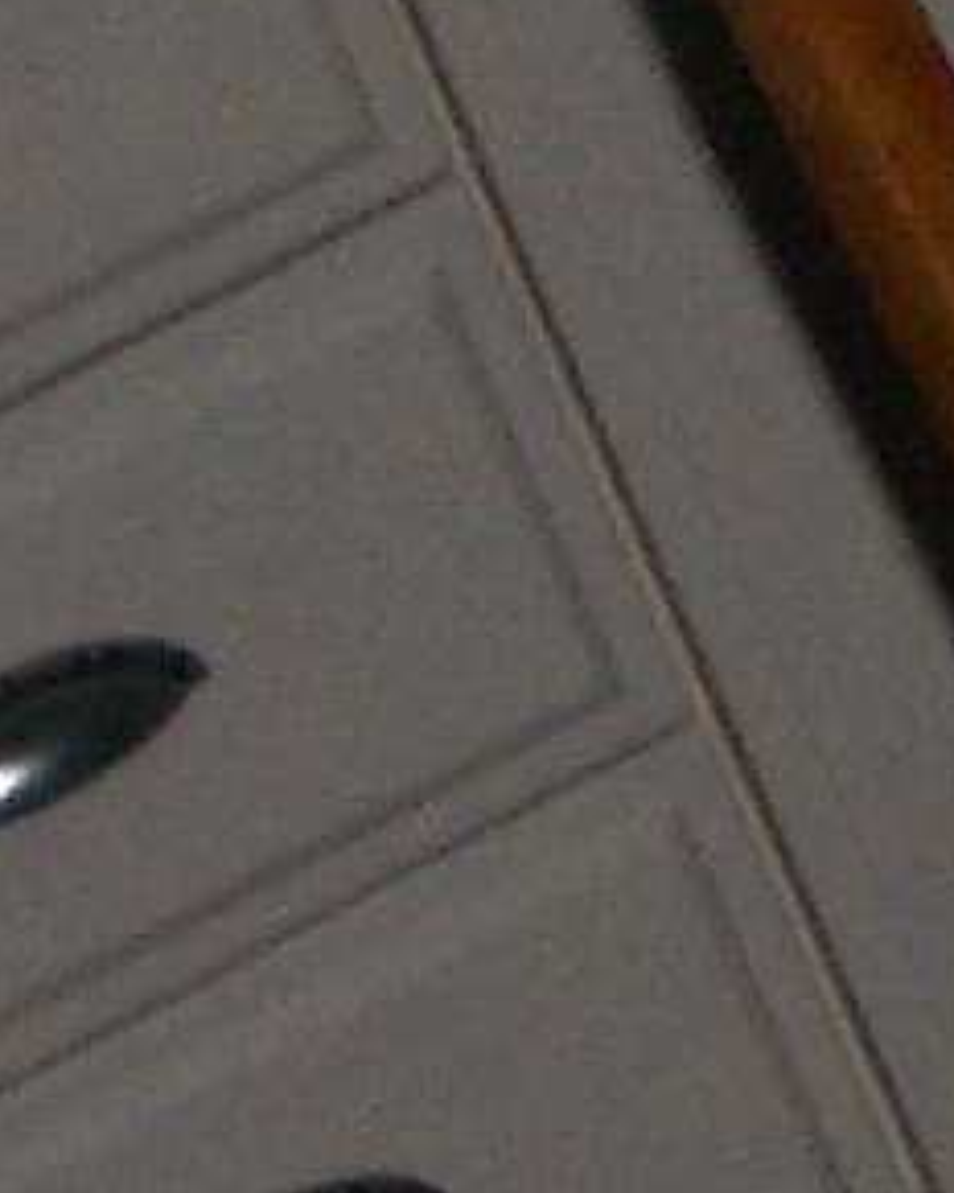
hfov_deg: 3.9
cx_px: 3084
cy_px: 78
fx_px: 13411
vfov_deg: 5.1
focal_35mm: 380
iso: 100
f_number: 3.1
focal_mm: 8.2
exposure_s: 1/60
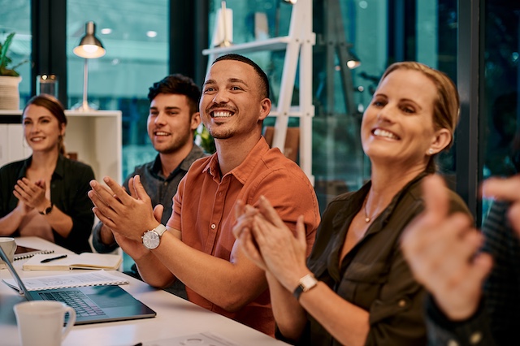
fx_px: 722
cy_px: 173
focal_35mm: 50
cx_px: 260
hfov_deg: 39.6
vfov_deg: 27.0
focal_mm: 50
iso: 200
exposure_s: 1/80
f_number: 2.2
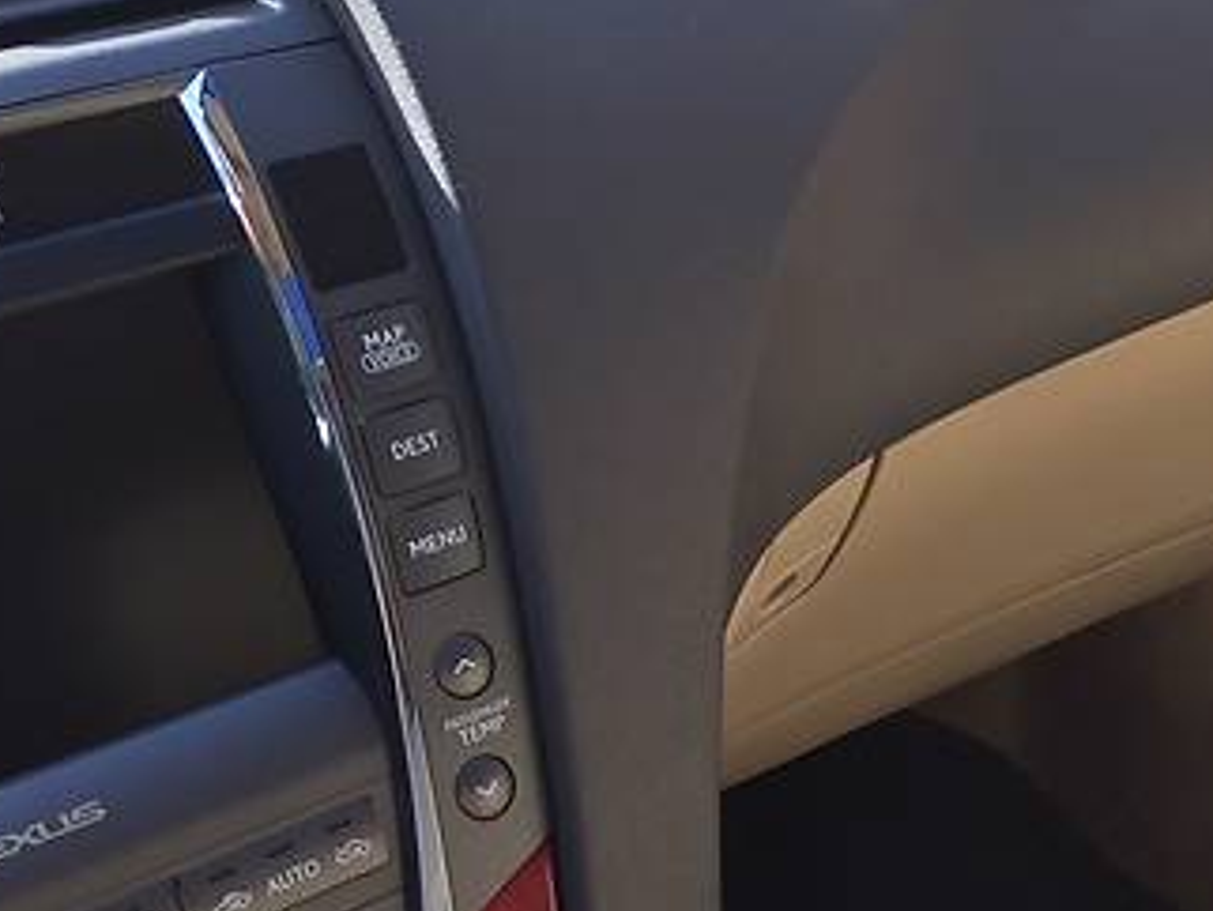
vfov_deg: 20.4
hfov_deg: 25.7
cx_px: 1209
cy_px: 625
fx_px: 2525
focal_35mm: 72
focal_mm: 4.2
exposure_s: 1/149
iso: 32
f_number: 2.2
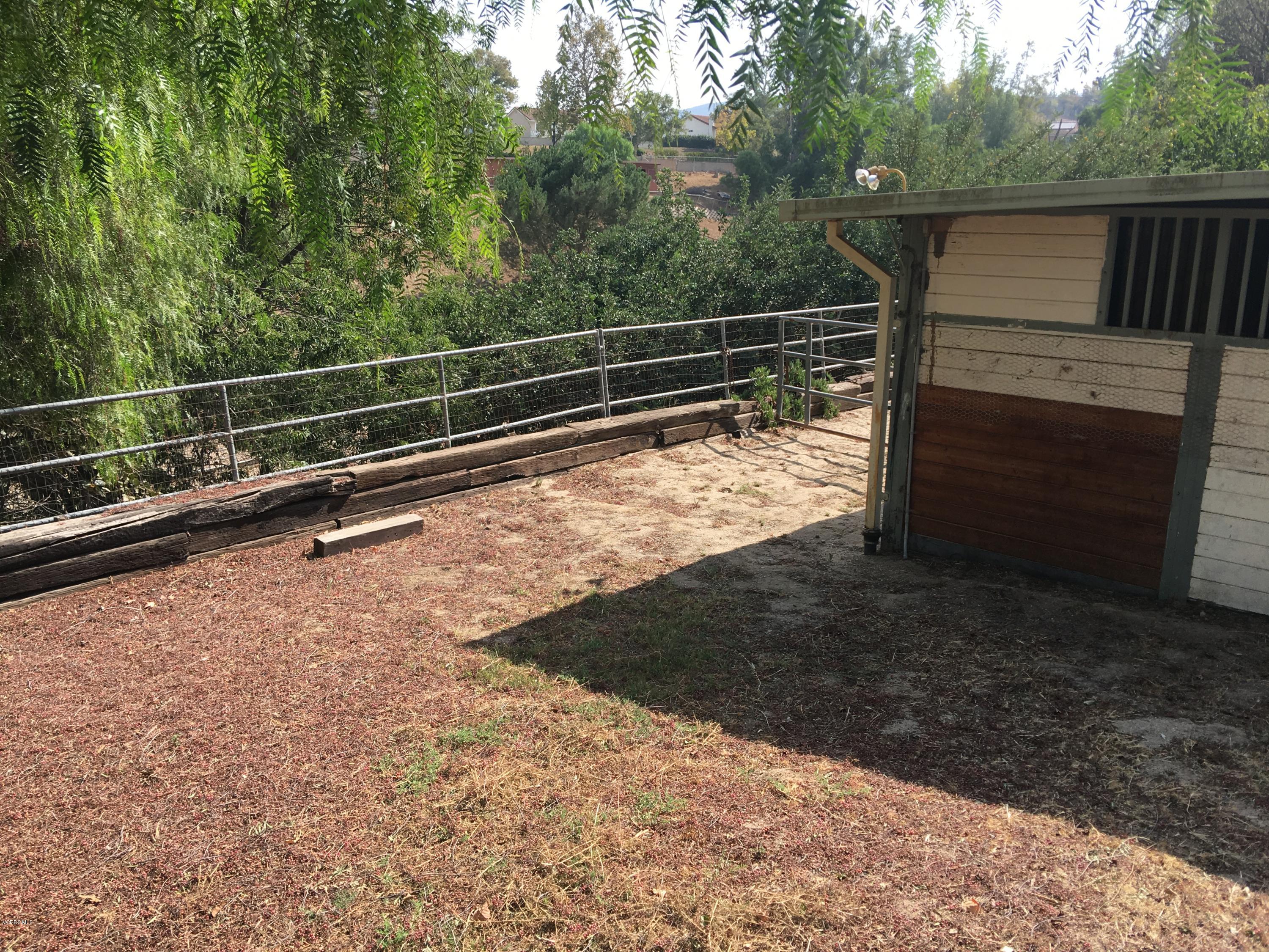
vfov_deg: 48.2
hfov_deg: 61.7
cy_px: 476
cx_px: 634
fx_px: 1063
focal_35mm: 29
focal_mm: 4.15
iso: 25
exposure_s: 1/651
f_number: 2.2
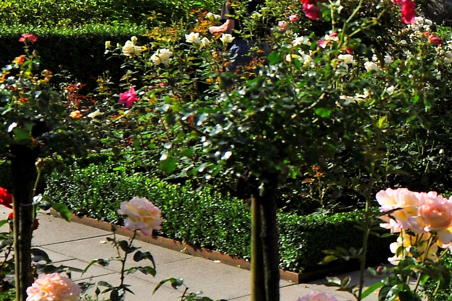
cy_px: 93
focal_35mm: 80
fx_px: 1004
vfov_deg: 17.0
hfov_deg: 21.6
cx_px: 662
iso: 100
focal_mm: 14
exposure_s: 1/1000
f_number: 6.3
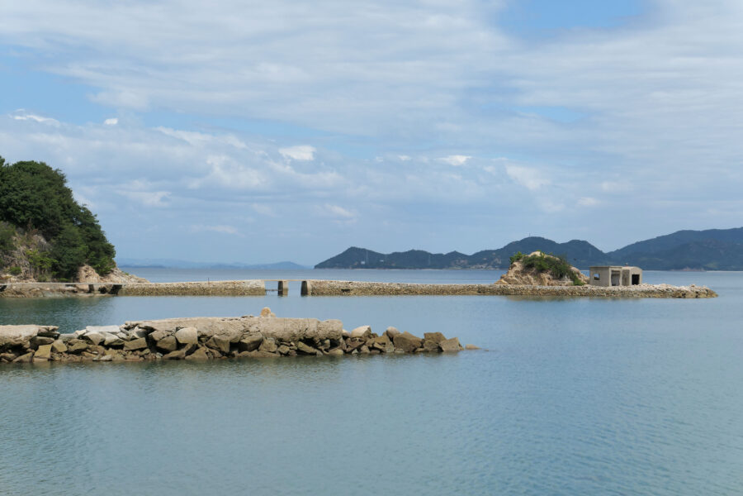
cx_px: 372
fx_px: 1486
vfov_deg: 18.9
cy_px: 248
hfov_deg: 28.1
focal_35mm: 72
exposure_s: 1/1600
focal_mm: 26.4
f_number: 4.5
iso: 125
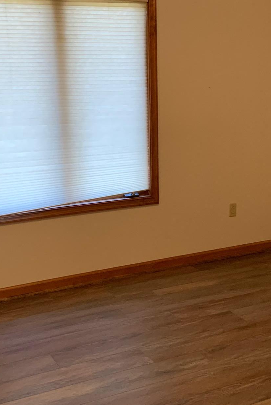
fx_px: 564
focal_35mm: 50
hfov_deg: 27.0
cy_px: 173
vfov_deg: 39.5
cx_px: 123
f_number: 1.8
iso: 125
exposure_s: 1/60
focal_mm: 3
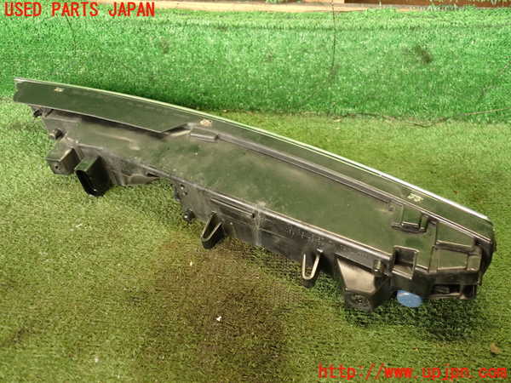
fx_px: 472
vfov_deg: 44.2
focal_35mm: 32
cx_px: 256
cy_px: 192
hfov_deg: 56.8
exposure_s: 1/30
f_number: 2.4
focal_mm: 5.79
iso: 320
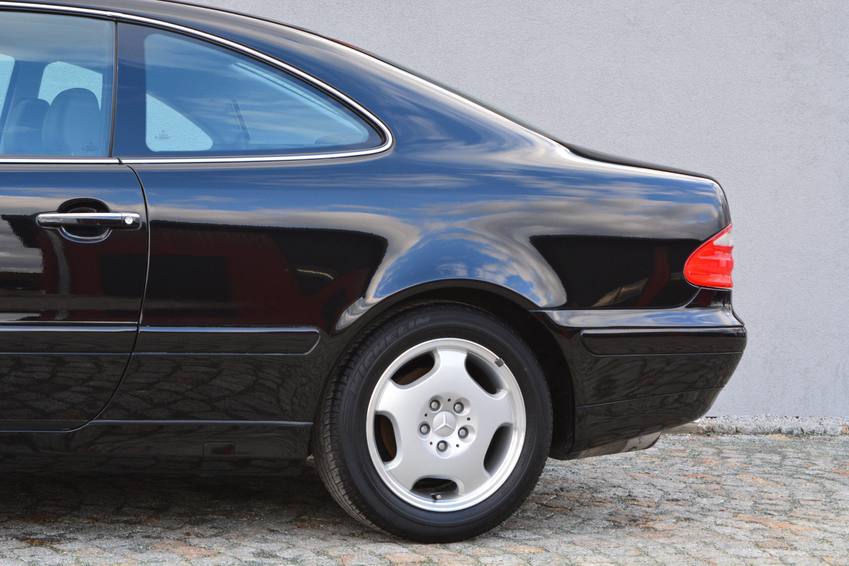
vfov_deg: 16.6
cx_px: 424
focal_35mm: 82
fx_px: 1946
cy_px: 283
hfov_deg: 24.6
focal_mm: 55
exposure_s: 1/50
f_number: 10
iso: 400
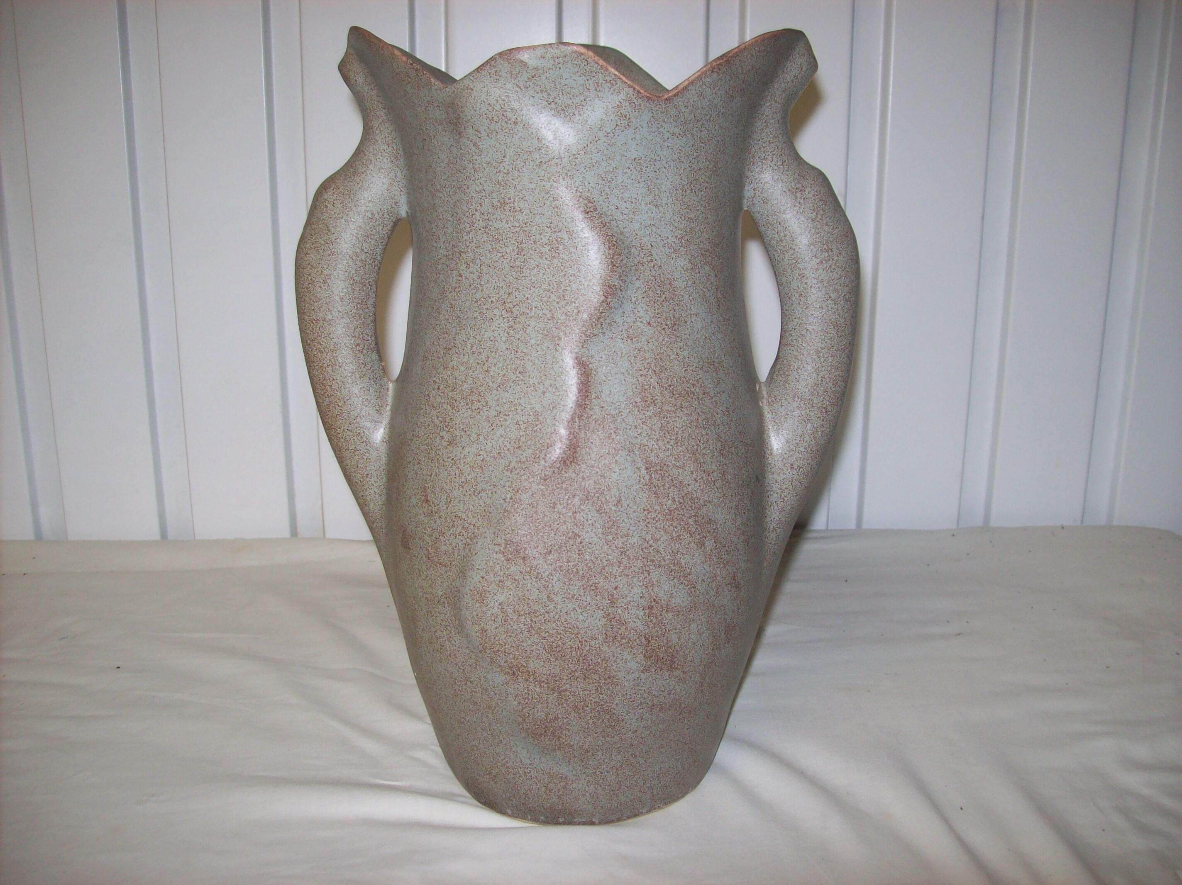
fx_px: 1229
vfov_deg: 39.6
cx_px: 591
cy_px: 442
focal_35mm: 36
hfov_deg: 51.4
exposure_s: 1/64
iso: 80
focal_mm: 6
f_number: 2.7
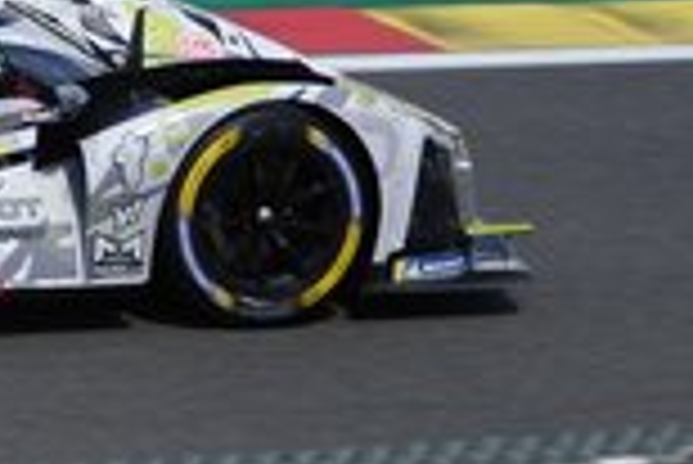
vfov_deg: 2.7
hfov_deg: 4.0
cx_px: -234
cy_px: 189
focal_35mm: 516
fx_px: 9942
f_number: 4.5
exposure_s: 1/800
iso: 160
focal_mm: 64.84
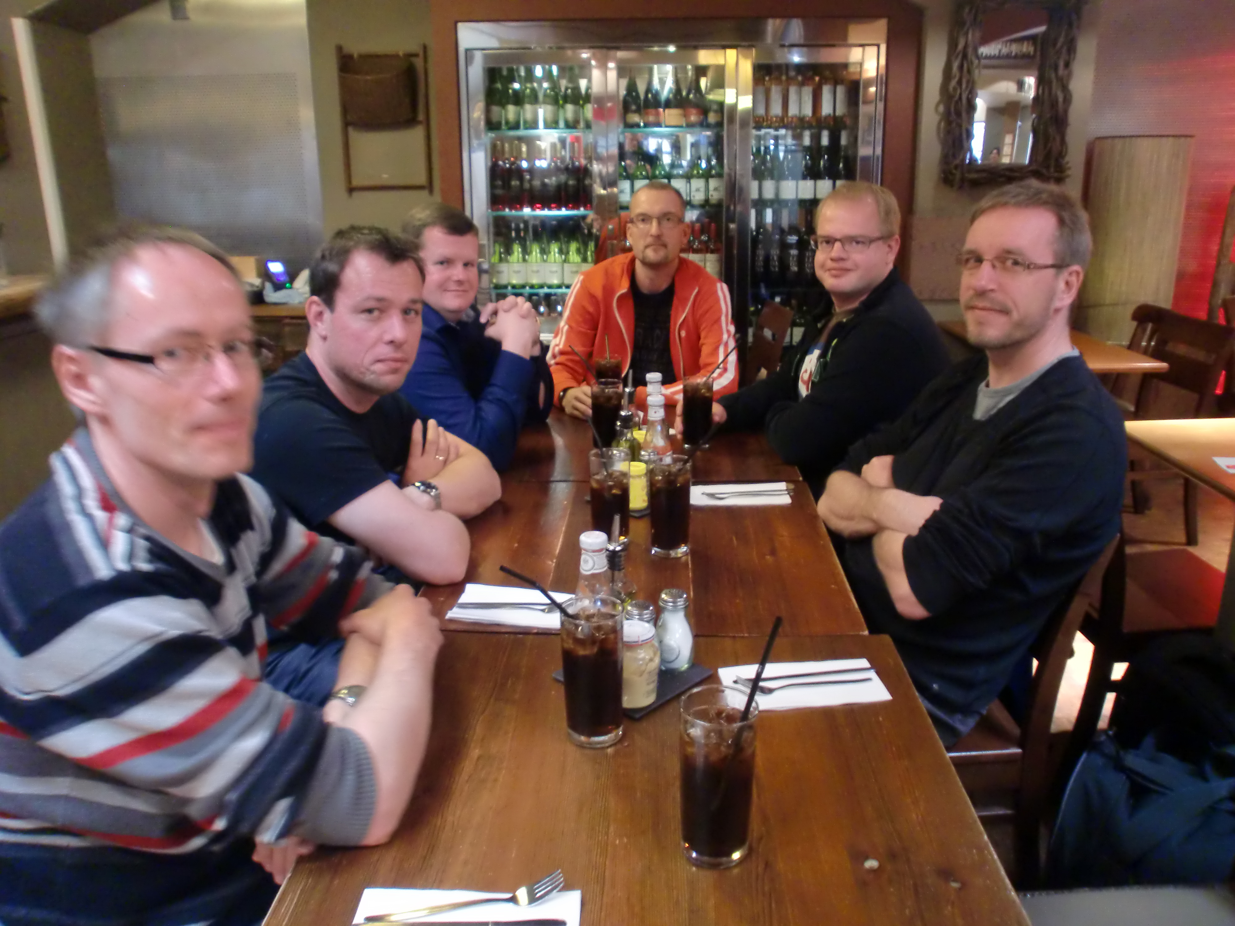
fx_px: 928
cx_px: 618
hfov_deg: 67.3
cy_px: 463
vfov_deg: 53.1
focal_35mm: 26
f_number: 2.6
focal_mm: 4.65
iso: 400
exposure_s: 1/8
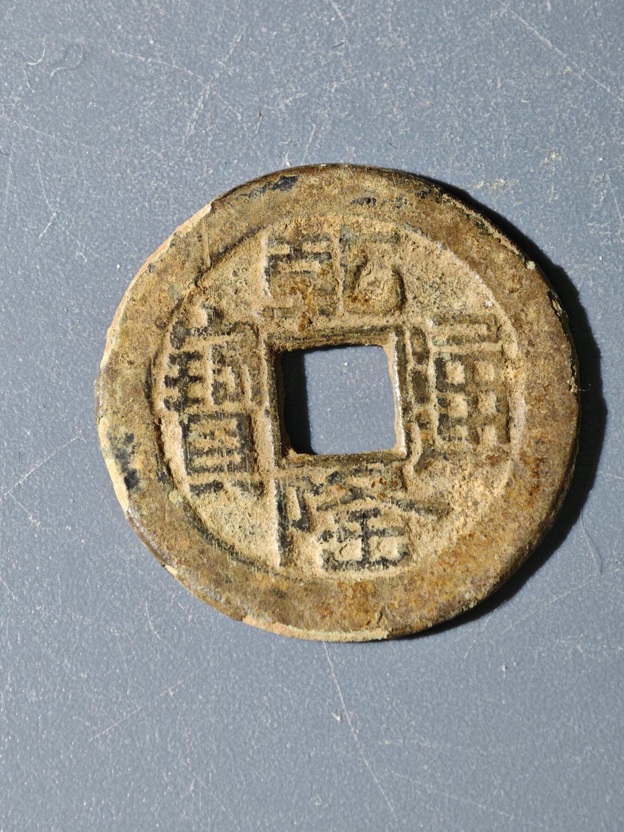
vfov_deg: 20.2
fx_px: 2331
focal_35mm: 97
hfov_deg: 15.2
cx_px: 312
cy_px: 416
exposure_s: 1/100
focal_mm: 9
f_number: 2
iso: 500
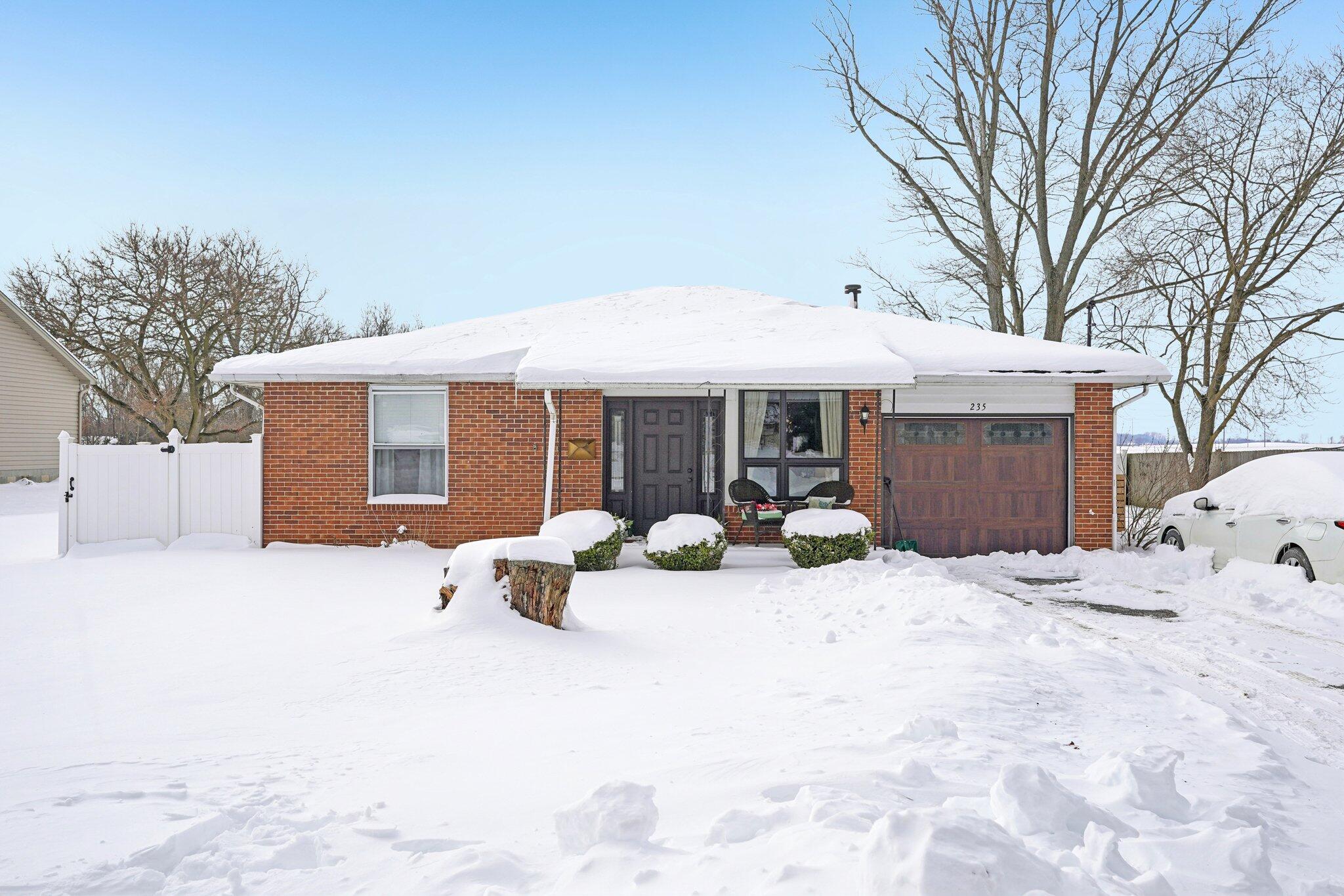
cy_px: 448
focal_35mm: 30
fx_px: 1101
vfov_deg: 44.3
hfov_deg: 62.8
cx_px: 672
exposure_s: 1/800
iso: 100
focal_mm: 29.5
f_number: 8
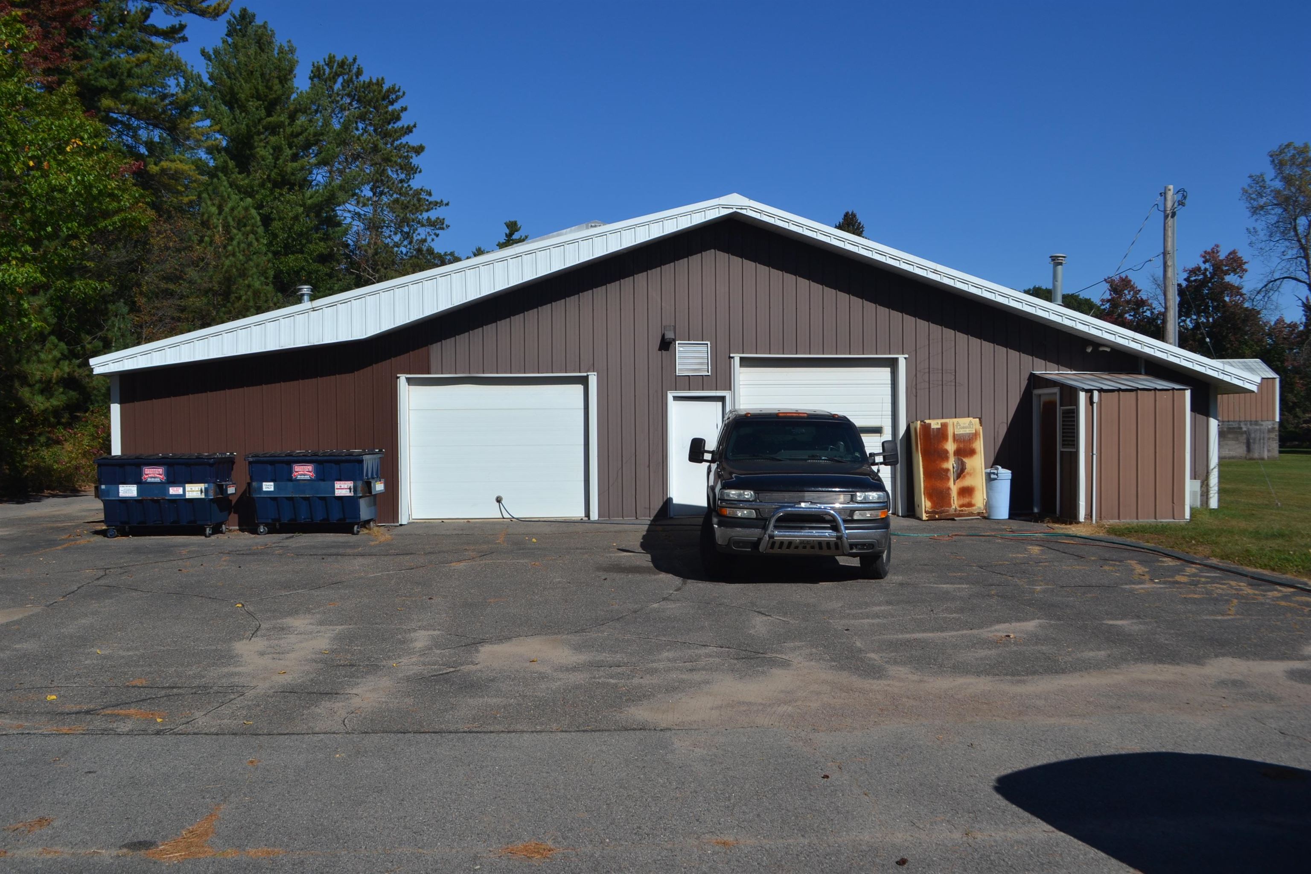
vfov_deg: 43.6
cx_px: 656
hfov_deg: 61.9
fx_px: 1092
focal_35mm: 30
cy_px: 437
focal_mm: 20
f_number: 9
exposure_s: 1/320
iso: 100
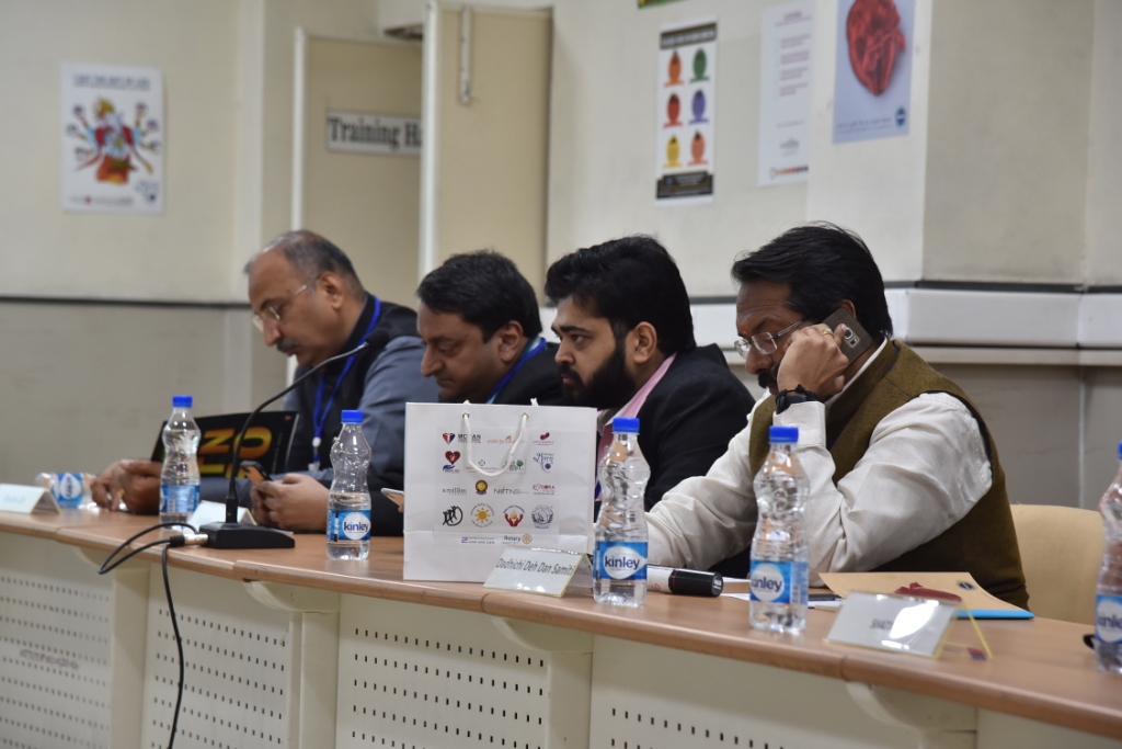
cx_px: 561
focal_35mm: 120
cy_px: 374
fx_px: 3740
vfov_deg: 11.4
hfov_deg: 17.1
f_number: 7.1
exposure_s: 1/100
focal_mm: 120
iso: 1250
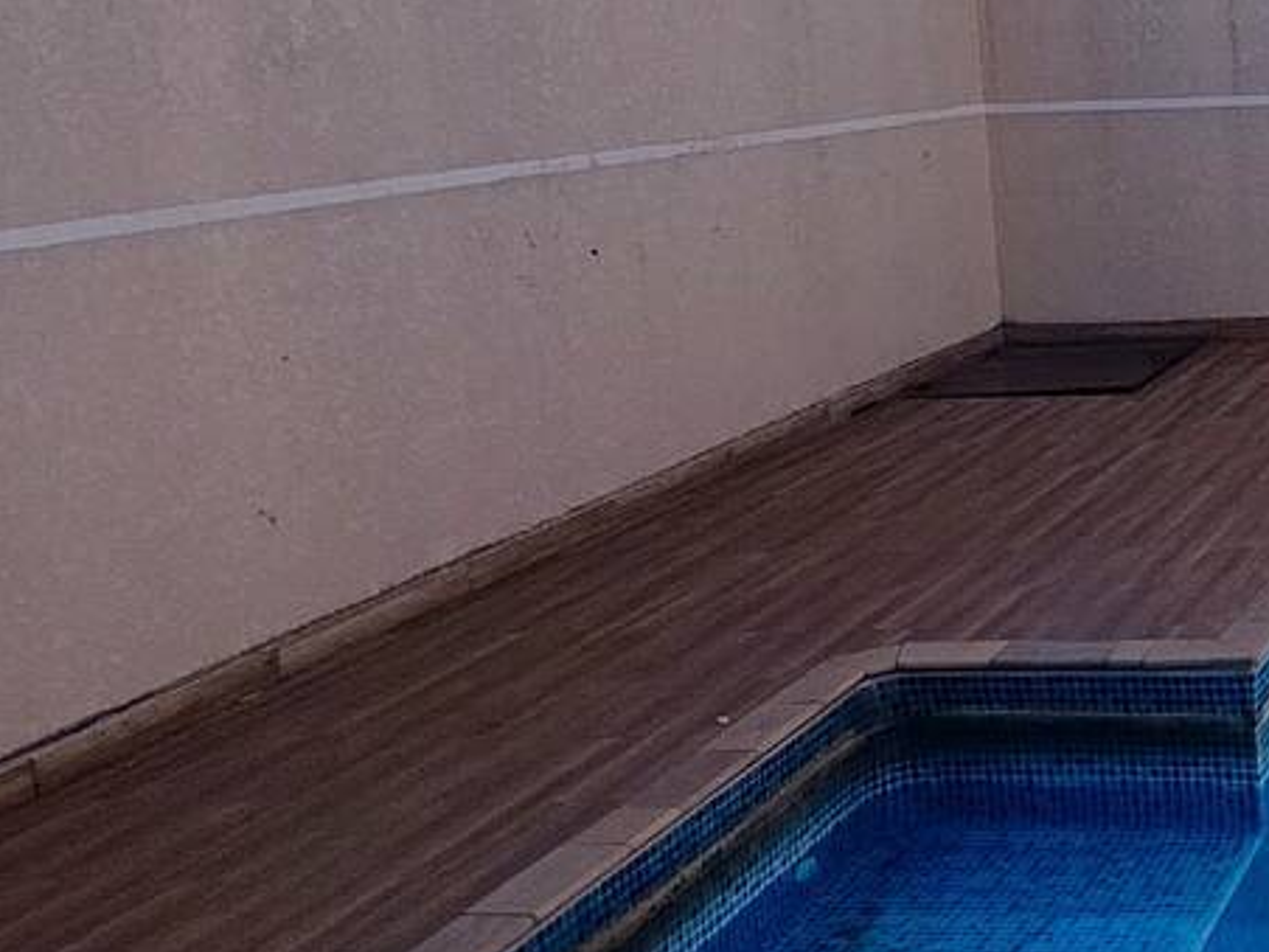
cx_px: 1547
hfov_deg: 31.1
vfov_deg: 28.2
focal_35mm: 51
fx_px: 1870
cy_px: 256
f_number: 2.2
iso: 50
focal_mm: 1.65
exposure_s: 1/1321
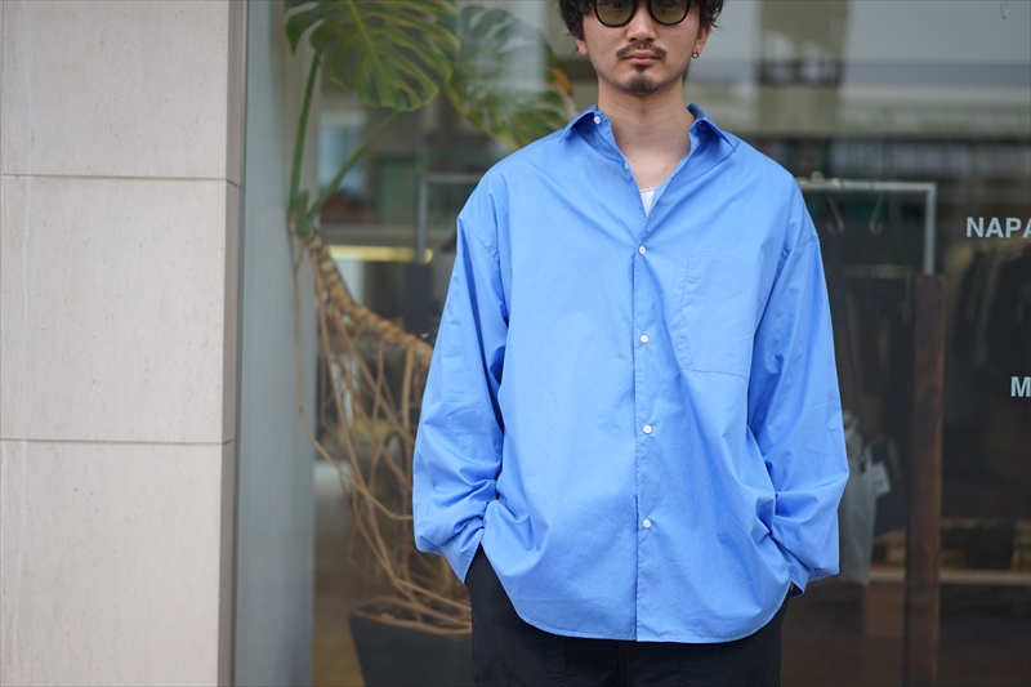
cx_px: 516
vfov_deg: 24.6
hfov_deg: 36.3
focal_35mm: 55
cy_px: 344
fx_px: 1575
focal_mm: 55
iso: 100
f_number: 1.8
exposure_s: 1/500
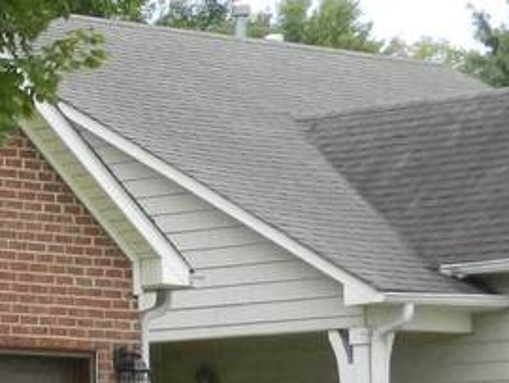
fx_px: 3208
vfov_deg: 6.8
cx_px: -664
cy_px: 360
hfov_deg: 8.4
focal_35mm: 218
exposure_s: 1/400
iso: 160
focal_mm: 8.1
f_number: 4.2
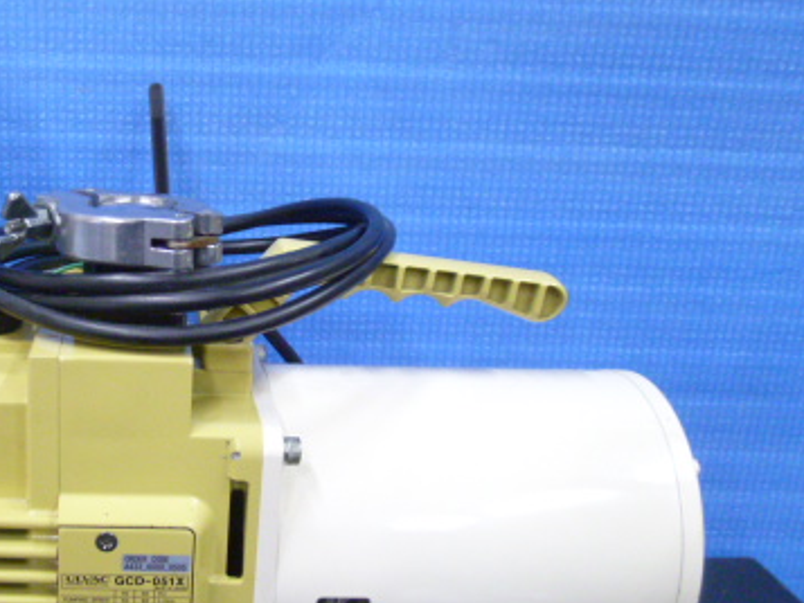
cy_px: 338
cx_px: 169
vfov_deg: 33.6
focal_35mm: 43
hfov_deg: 42.0
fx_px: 999
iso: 400
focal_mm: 4.3
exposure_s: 1/20
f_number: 2.2
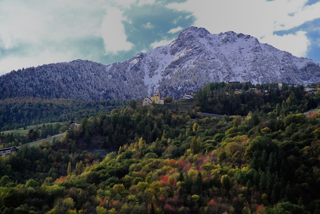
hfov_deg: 17.3
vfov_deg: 11.6
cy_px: 107
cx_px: 160
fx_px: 1050
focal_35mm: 118
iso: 800
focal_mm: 43.8
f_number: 5.6
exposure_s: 1/2000
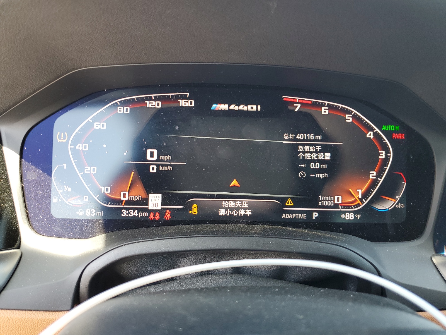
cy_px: 168
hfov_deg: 67.3
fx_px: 335
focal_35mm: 26
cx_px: 223
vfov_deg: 53.1
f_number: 1.5
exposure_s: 1/50
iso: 52
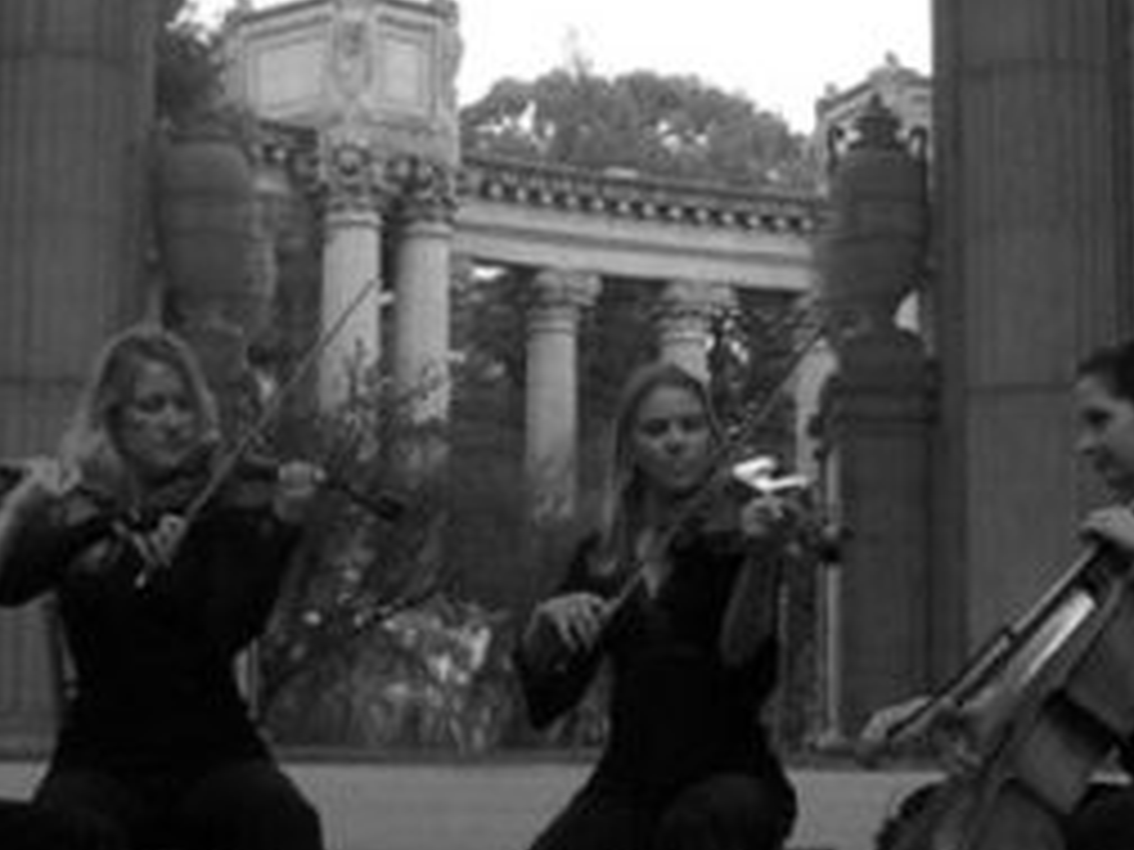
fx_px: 2391
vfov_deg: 20.2
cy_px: 369
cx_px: 524
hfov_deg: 26.7
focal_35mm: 73
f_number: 4.3
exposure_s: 1/125
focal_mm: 5.8
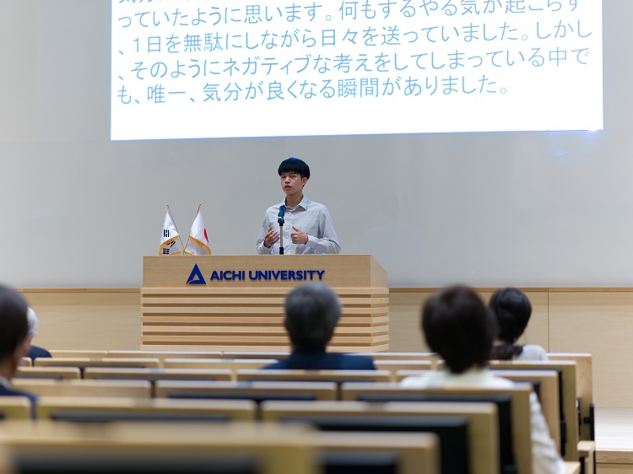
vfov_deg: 15.9
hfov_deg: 21.1
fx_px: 1700
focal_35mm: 93
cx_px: 276
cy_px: 237
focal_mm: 85
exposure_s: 1/80
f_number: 1.8
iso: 160
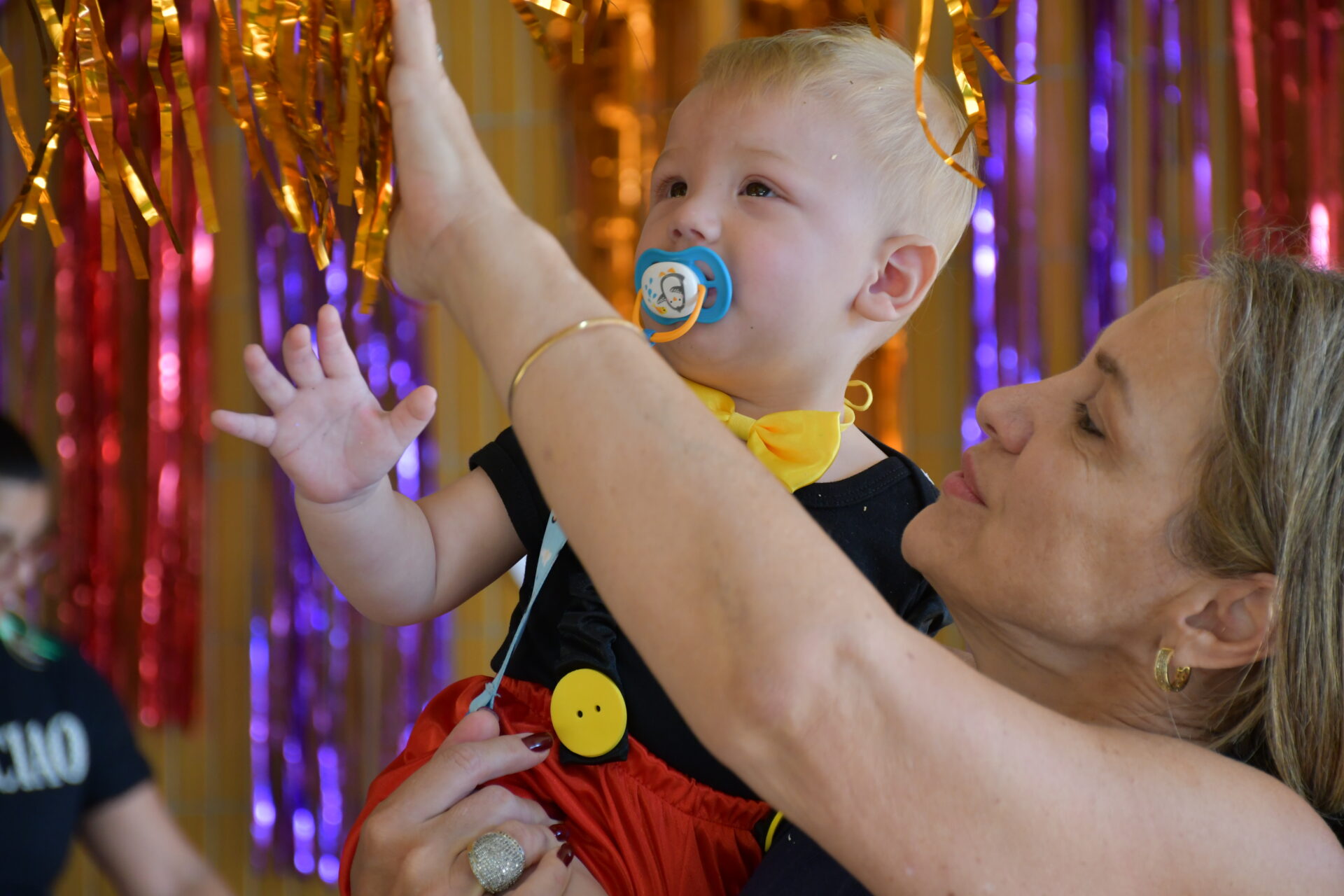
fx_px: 5600
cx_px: 672
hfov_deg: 13.7
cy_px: 448
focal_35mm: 150
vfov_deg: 9.1
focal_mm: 100
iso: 1100
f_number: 5.6
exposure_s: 1/250
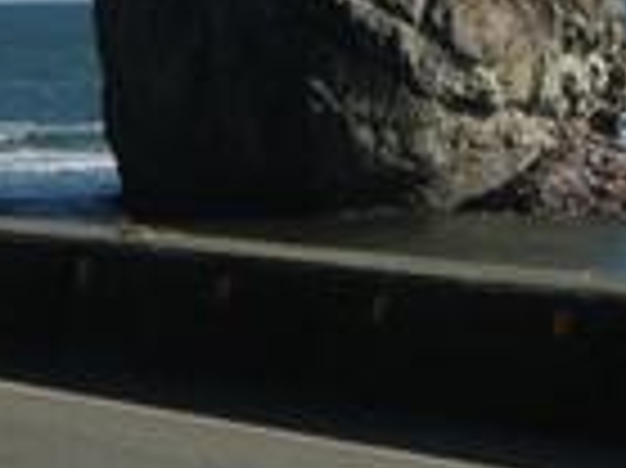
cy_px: -207
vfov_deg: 5.9
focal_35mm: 248
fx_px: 4481
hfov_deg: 8.0
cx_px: 482
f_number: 5.8
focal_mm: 13.7
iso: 80
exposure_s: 1/400
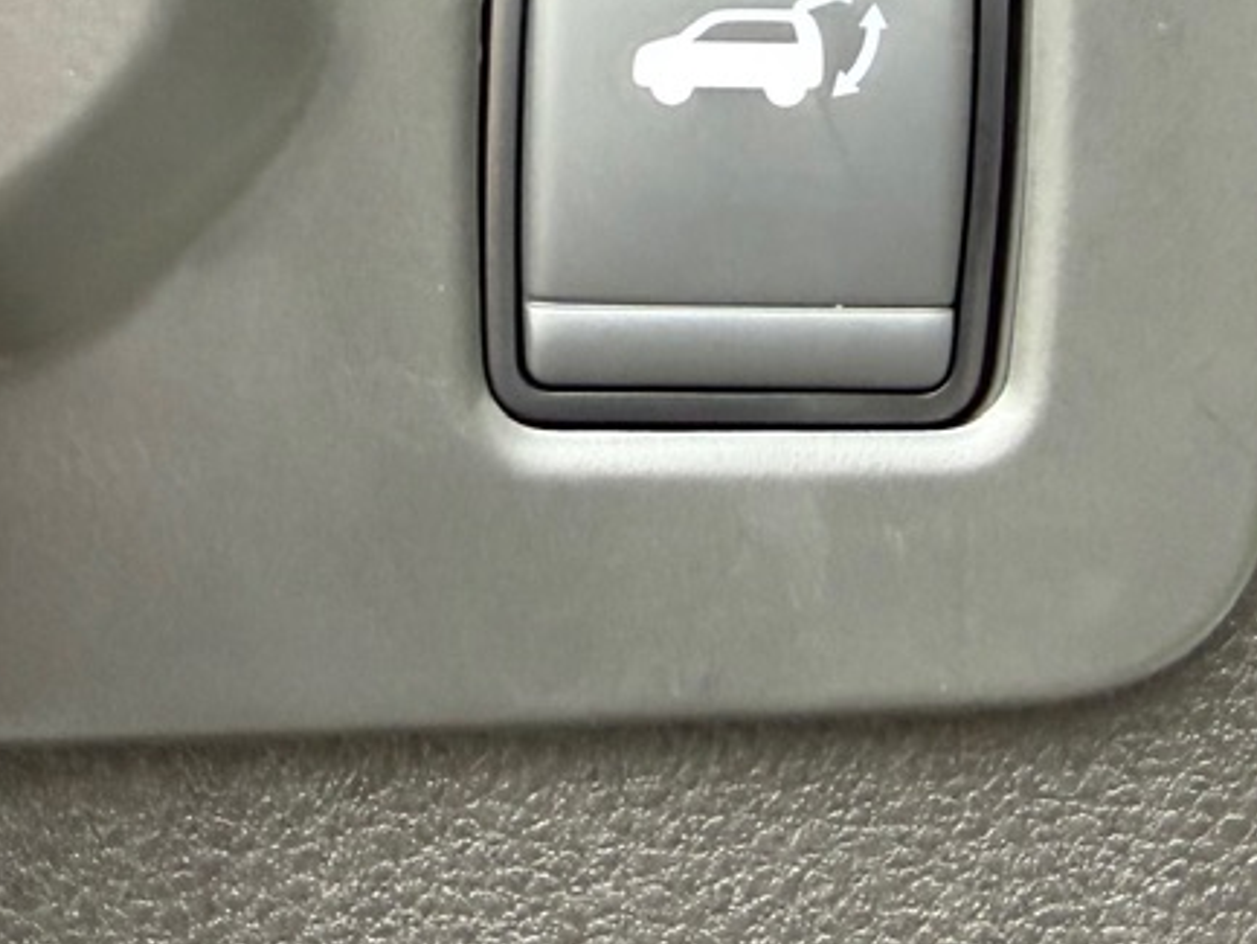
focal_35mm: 71
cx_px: 883
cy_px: -67
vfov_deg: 19.9
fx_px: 2579
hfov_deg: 27.2
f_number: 2.2
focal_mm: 2.22
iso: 320
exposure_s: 1/78
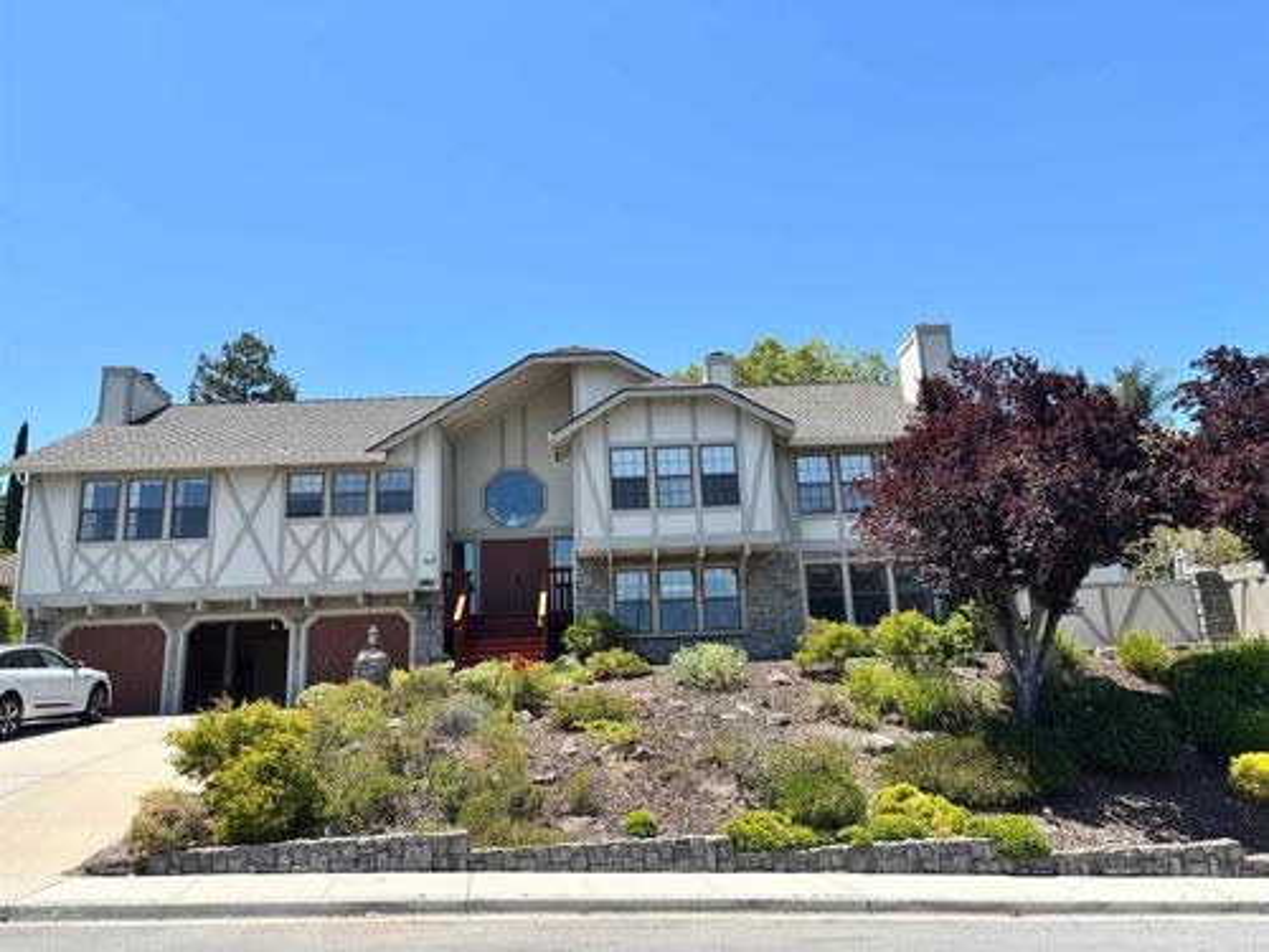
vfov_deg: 53.1
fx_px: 953
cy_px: 476
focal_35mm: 26
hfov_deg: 67.3
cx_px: 634
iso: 50
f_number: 1.6
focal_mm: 5.96
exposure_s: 1/2342
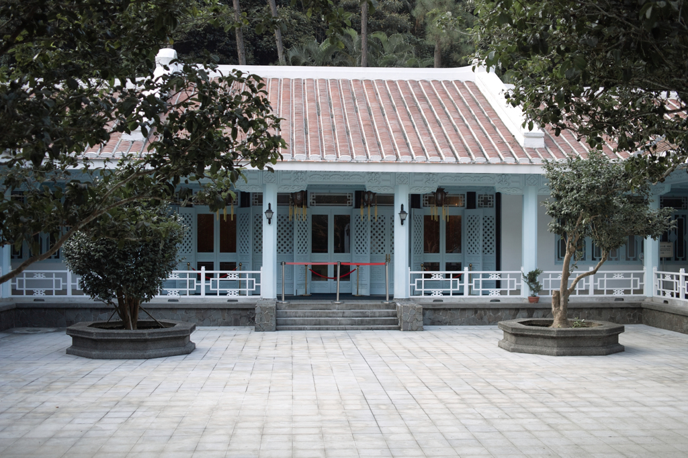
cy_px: 229
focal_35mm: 41
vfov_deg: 32.6
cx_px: 344
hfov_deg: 47.4
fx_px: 783
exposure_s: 1/100
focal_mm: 24.2
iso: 100
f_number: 2.8
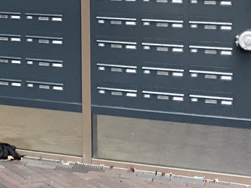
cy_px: -92
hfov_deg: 15.3
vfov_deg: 12.3
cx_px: -163
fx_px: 834
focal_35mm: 115
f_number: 1.8
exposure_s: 1/60
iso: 160
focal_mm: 3
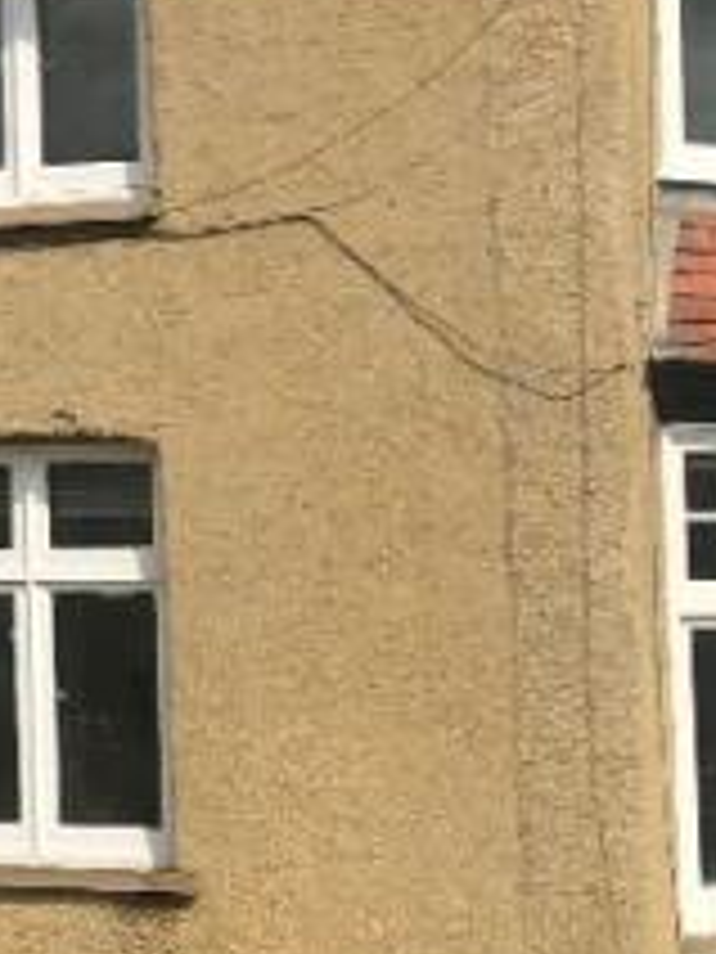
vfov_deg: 14.6
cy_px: 292
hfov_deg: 9.5
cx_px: -1103
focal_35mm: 135
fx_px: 3723
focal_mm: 3.99
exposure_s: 1/3003
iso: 20
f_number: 1.8
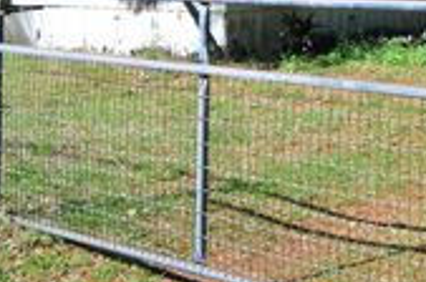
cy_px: -73
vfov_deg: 14.7
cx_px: 439
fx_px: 1051
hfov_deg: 22.0
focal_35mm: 89
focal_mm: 20
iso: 400
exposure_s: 1/500
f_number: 8
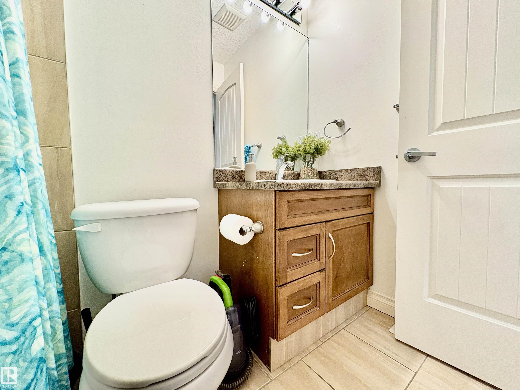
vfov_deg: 85.7
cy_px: 195
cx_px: 260
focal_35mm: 14
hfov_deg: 102.1
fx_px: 210
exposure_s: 1/60
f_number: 2.2
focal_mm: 2.22
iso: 160
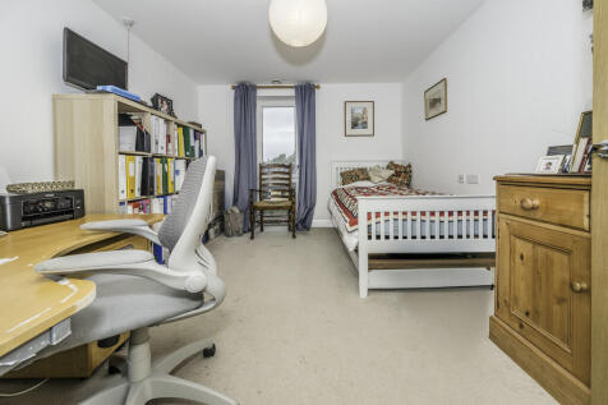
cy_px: 202
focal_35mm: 14
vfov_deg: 81.2
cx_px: 304
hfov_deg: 104.3
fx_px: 236
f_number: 7.1
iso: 320
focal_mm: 14
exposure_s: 1/125
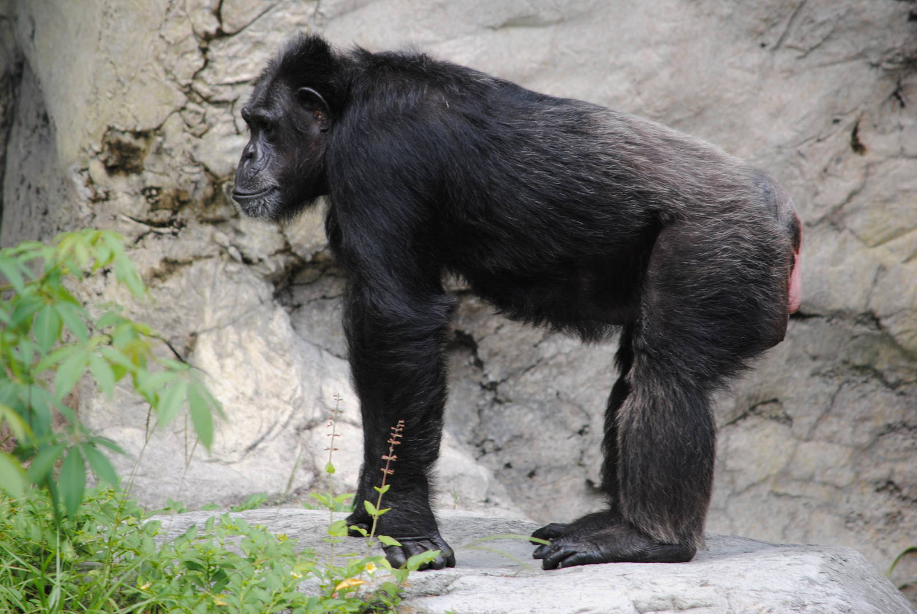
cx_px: 458
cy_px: 307
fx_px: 9181
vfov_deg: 3.8
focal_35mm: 360
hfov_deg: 5.7
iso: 180
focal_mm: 240
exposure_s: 1/125
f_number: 5.3
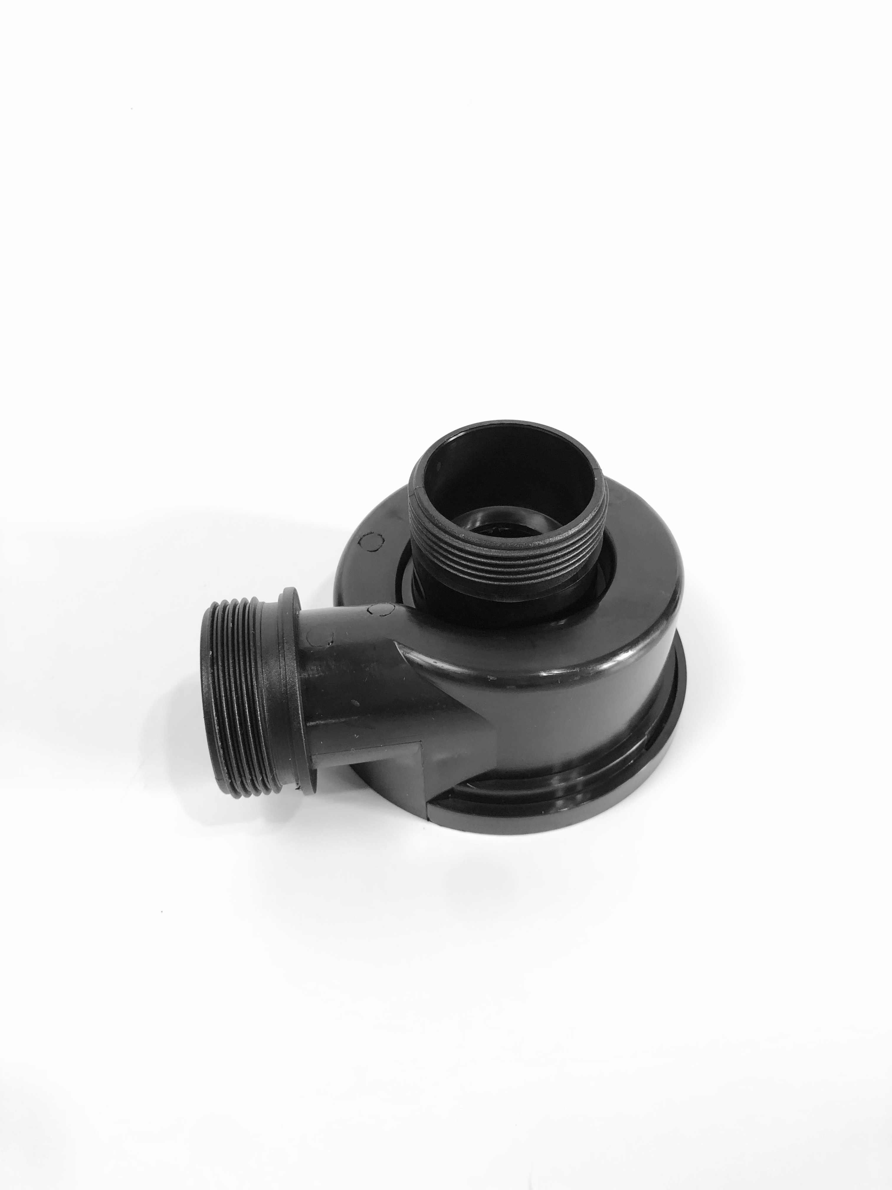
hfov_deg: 49.7
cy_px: 595
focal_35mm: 28
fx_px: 962
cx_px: 446
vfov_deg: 63.4
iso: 40
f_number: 1.8
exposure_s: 1/20
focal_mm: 4
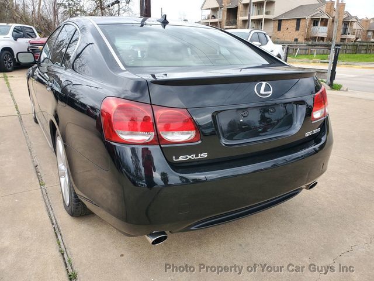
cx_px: 187
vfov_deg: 53.1
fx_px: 281
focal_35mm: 26
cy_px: 140
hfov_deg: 67.3
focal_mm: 4.3
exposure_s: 1/120
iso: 125
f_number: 2.4
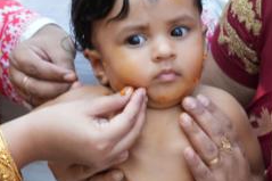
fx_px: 1276
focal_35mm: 169
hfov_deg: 12.0
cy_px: 132
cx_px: -7
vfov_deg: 8.1
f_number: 6.3
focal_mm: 35
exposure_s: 1/125
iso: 400
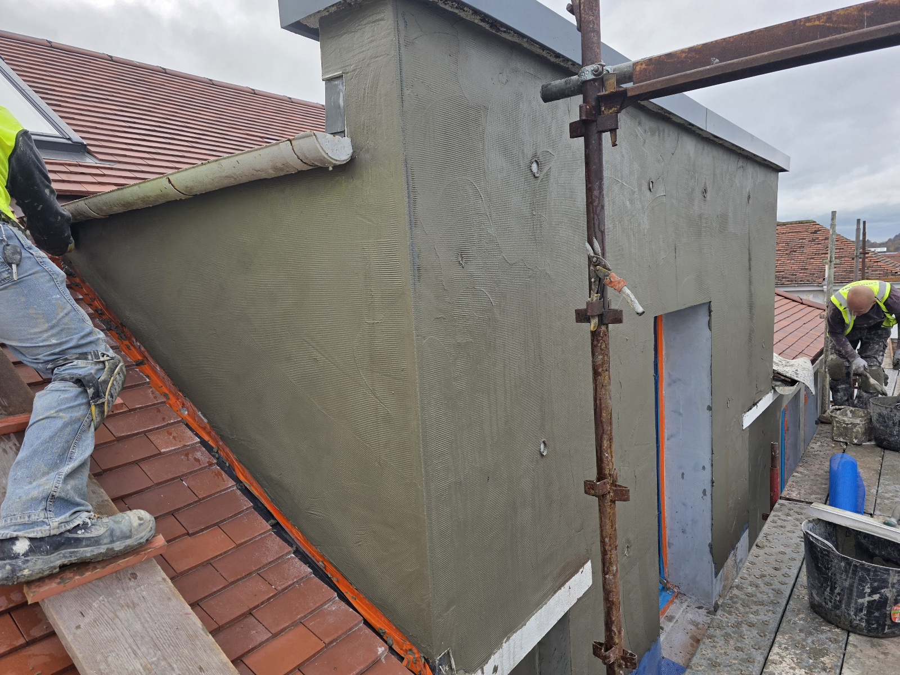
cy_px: 338
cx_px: 450
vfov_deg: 58.9
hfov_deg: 73.9
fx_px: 598
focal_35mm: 23
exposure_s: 1/1429
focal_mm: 6.3
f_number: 1.7
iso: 80
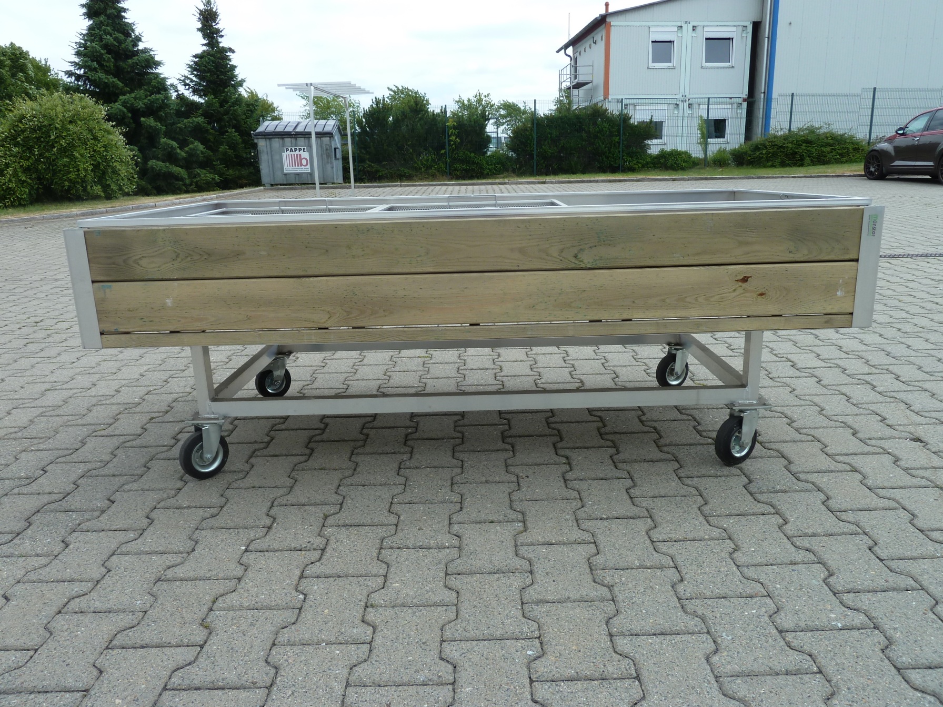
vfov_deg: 54.9
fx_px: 681
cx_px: 472
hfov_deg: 69.4
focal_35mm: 25
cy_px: 354
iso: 80
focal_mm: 4.1
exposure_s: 1/320
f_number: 4
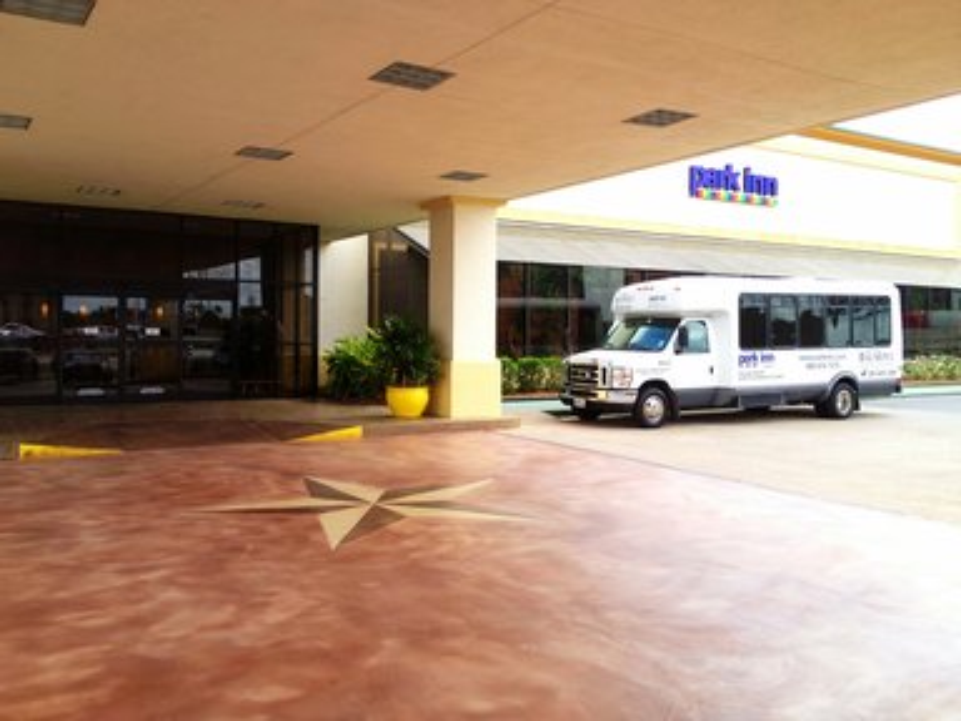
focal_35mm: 35
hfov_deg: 52.6
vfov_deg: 40.7
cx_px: 480
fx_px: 972
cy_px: 360
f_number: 2.4
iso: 50
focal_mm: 4.28
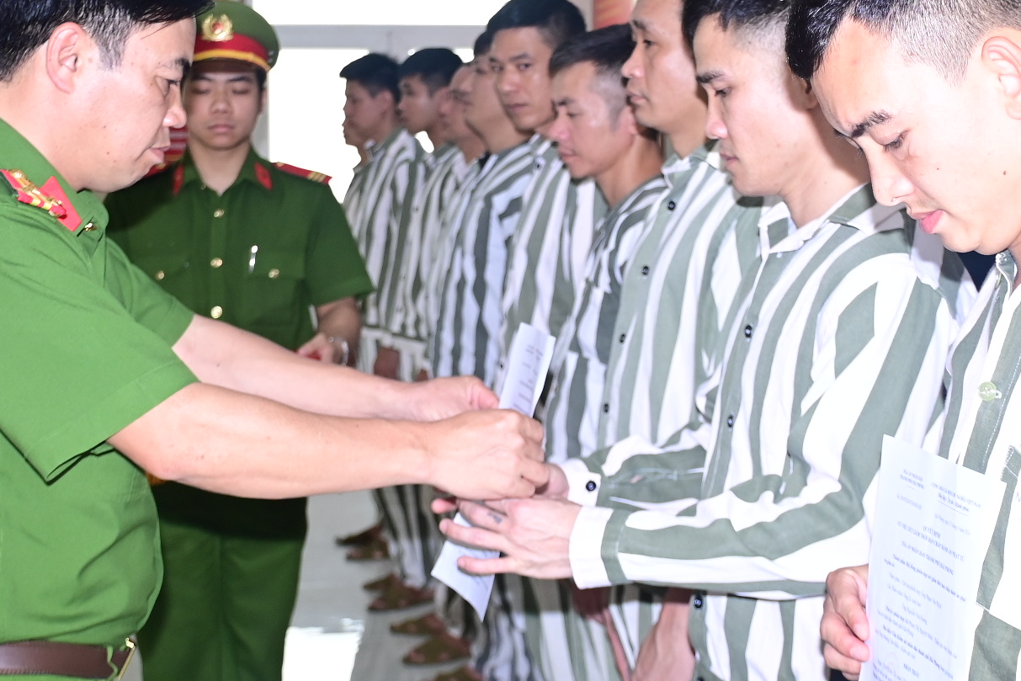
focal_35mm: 73
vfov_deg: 18.7
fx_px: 2070
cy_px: 263
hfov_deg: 27.7
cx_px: 560
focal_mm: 30
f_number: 5
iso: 800
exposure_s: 1/250
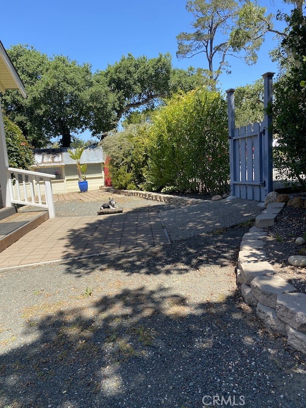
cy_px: 204
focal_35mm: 26
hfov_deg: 53.1
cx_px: 153
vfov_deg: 67.3
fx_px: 306
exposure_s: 1/1025
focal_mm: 4.25
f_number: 1.8
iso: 32
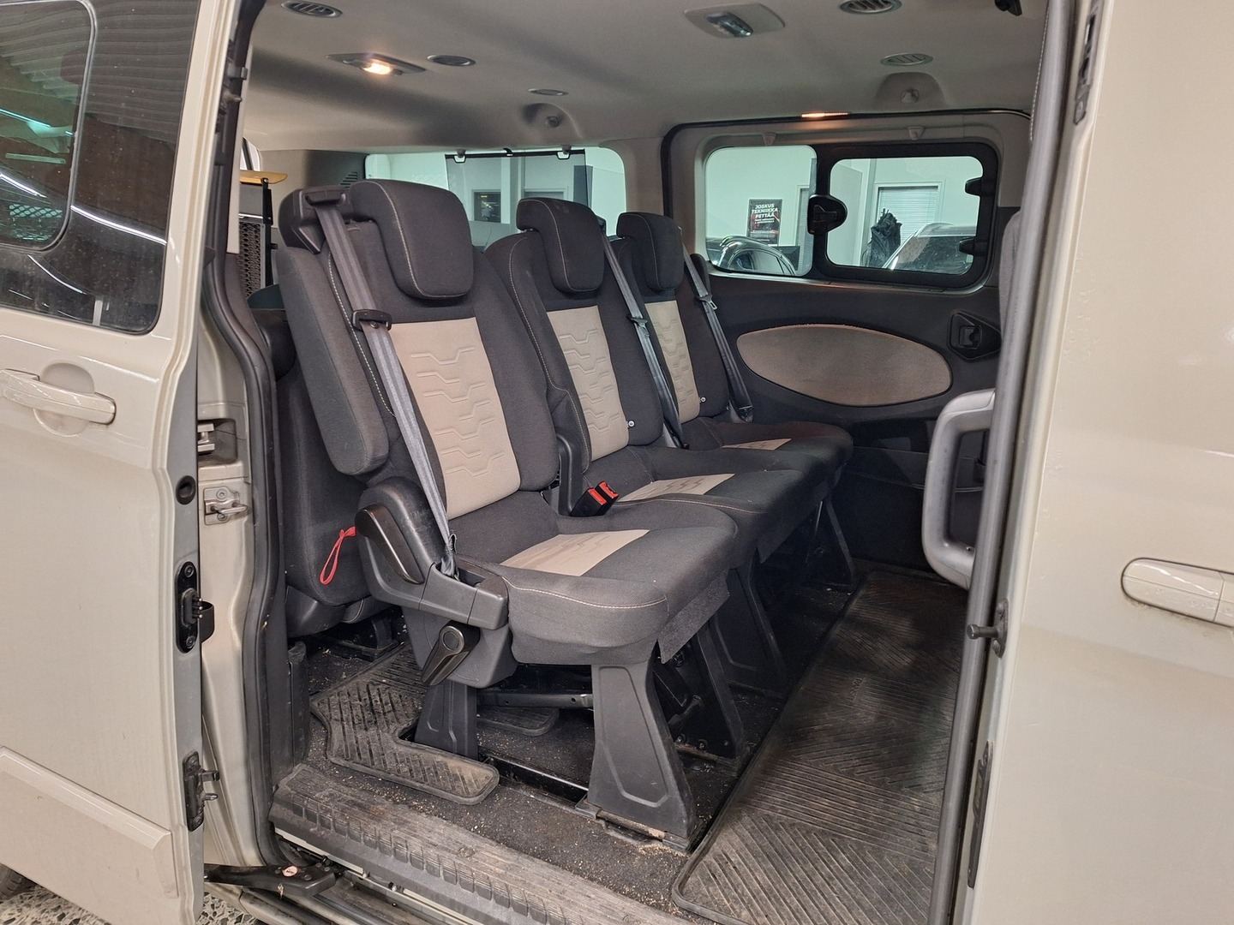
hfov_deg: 73.9
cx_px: 617
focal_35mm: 23
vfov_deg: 58.9
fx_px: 820
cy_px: 462
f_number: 1.8
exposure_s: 1/33
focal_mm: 5.54
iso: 320
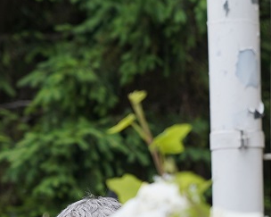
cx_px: 421
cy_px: 304
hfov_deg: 8.8
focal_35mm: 215
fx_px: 1724
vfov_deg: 7.1
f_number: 4
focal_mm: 58
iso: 200
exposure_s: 1/640
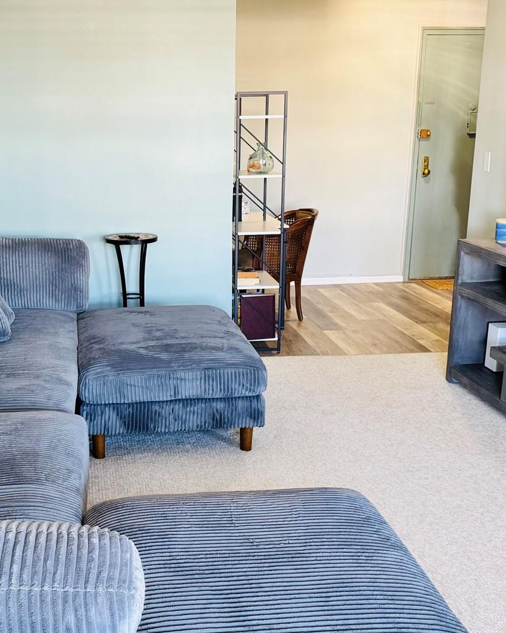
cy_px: 357
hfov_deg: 33.2
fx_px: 842
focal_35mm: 45
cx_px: 169
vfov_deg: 41.1
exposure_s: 1/60
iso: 250
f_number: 1.78
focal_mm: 6.76
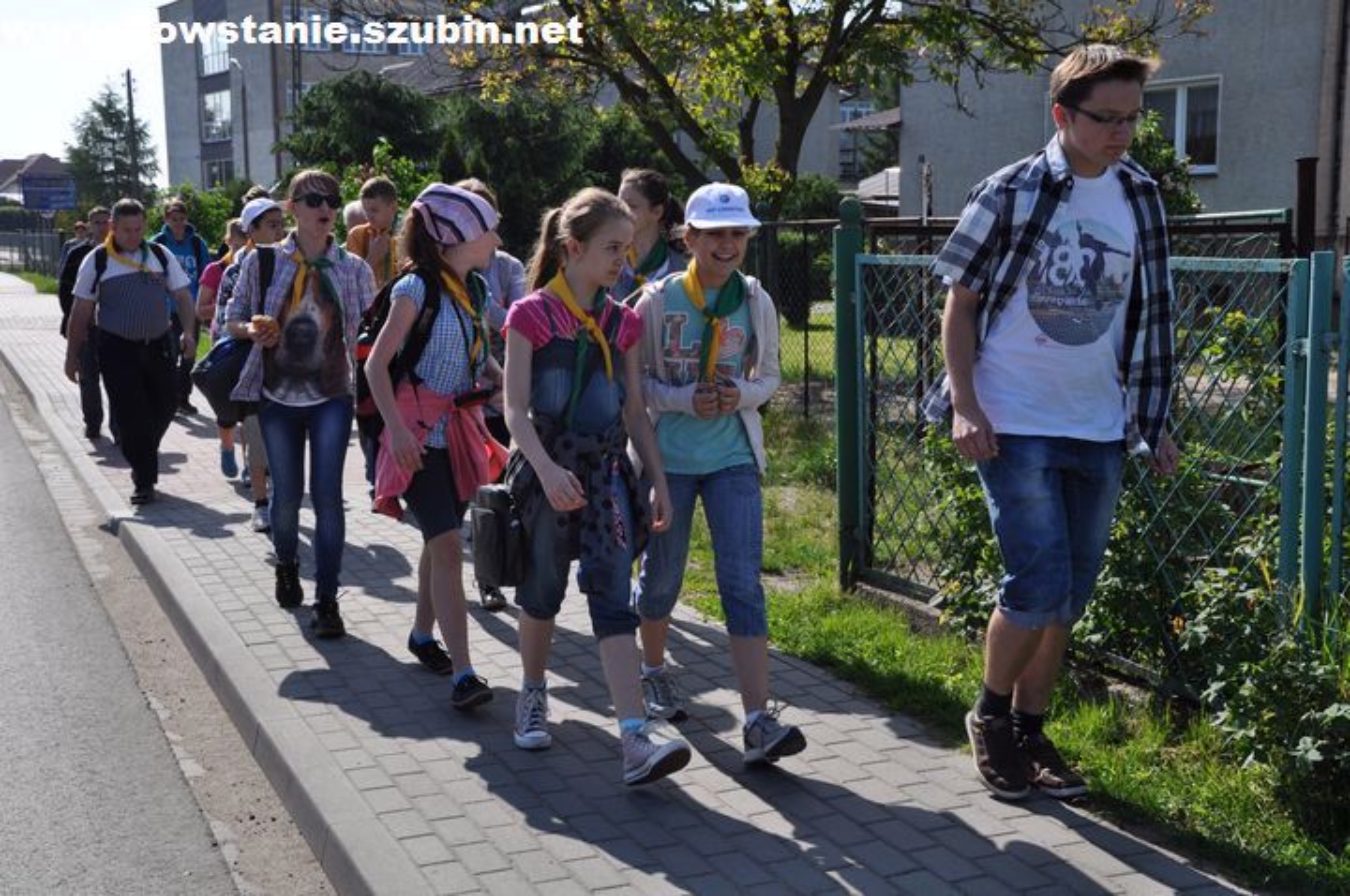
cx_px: 675
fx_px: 1798
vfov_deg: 28.0
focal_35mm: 48
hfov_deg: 41.2
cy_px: 448
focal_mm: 32
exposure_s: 1/400
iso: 200
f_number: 10
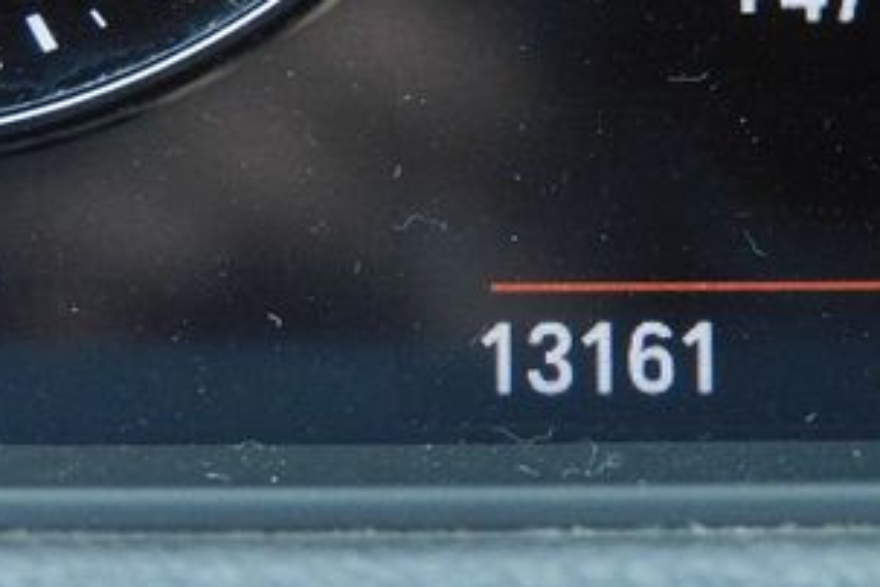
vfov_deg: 7.8
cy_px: 134
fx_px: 4302
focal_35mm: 176
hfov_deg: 11.5
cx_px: 915
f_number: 4.5
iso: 400
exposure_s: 1/40
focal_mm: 14.3
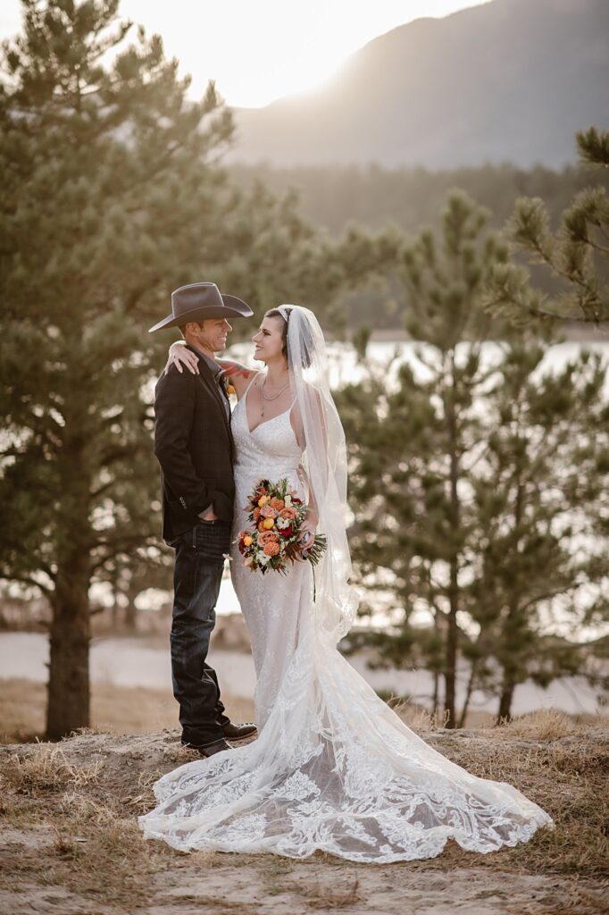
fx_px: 2158
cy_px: 458
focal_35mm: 85
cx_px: 304
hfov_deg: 16.1
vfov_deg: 23.9
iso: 200
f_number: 1.8
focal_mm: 85
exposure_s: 1/1000
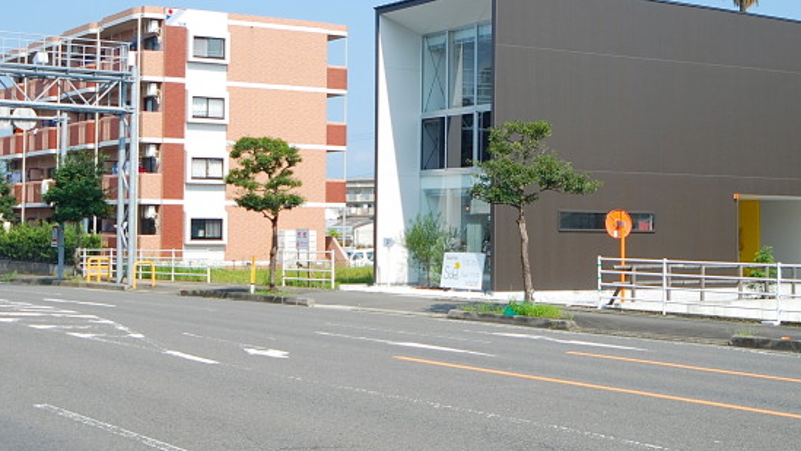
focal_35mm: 55
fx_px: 1168
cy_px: 87
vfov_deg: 21.6
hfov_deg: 37.8
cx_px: 460
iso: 100
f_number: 7.1
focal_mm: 24
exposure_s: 1/200
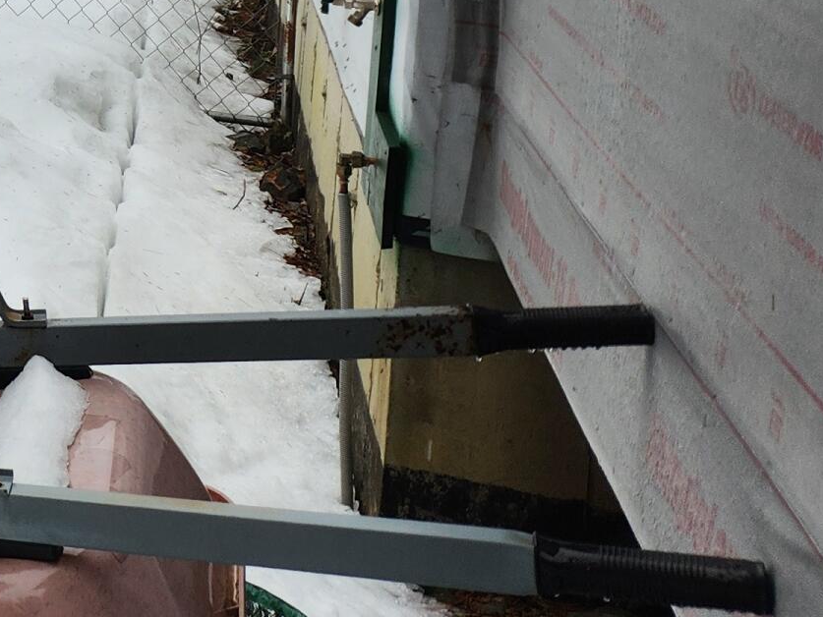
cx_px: -569
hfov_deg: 18.7
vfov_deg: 15.7
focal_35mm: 86
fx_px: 2045
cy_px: -337
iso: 50
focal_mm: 5
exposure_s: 1/268
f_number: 1.8
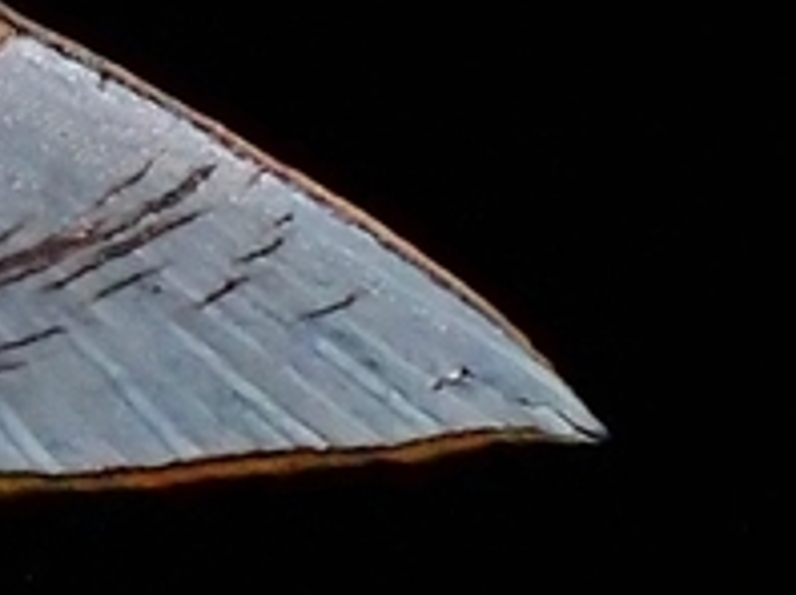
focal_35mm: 576
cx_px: -1423
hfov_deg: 3.4
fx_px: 13229
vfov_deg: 2.6
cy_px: -271
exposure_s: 1/200
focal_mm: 18
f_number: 6.3
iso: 200
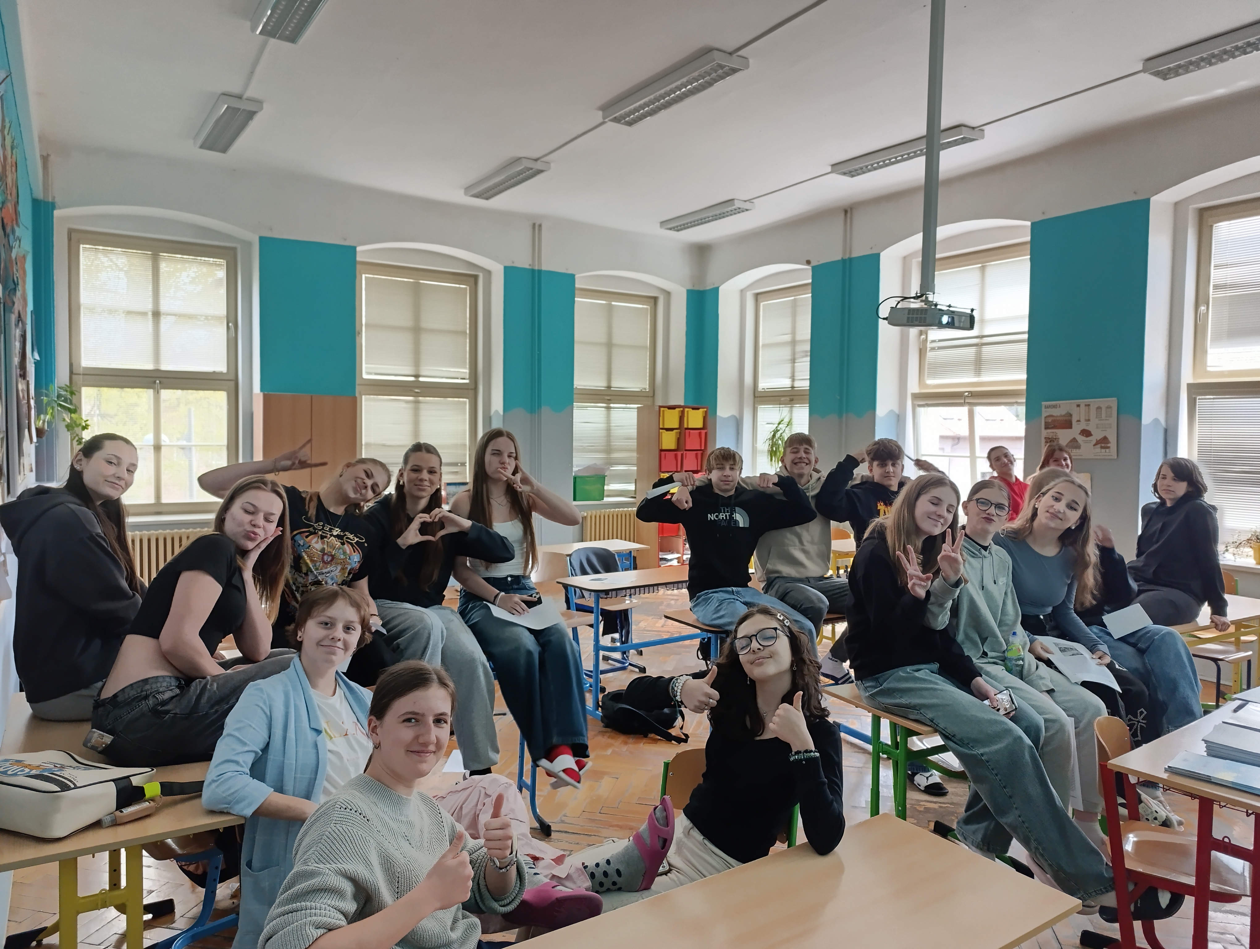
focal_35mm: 23
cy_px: 474
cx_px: 630
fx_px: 838
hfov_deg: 73.8
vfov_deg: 59.0
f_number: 1.6
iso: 640
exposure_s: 1/50
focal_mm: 6.14
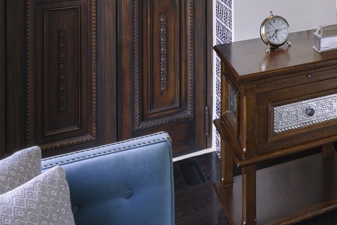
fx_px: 618
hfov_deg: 21.7
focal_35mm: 66
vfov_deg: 18.3
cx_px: 581
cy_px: -116
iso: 100
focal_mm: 17
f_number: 11
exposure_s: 1/2.5
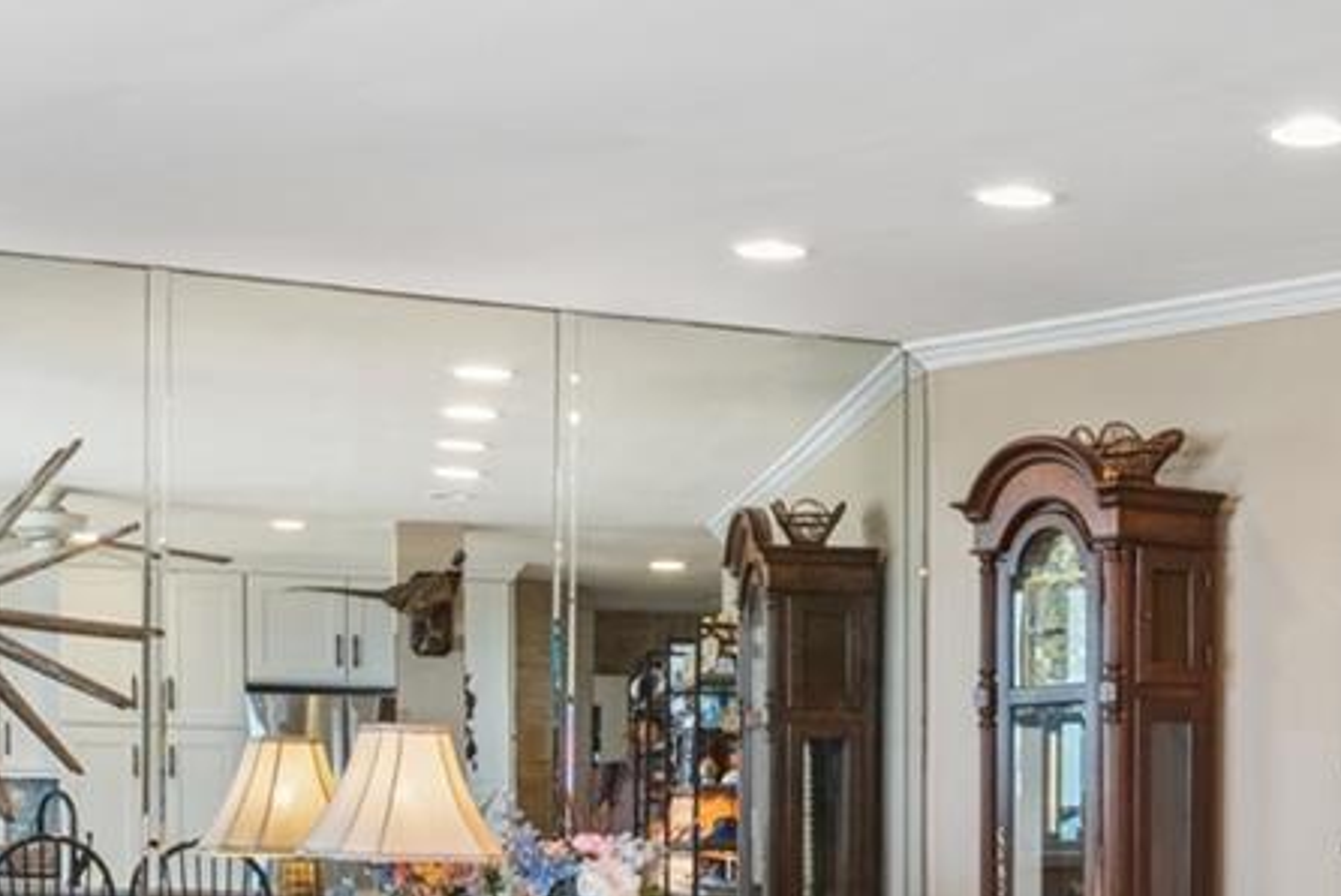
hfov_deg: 25.5
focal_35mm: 78
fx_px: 2907
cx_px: 1079
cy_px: 1027
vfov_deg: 16.9
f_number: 14
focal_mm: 17
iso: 640
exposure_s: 1/15
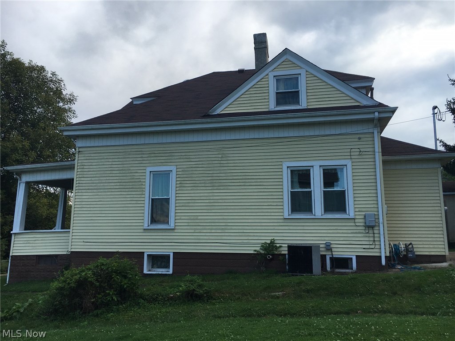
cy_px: 170
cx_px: 228
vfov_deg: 48.2
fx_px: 381
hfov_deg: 61.7
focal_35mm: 29
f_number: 2.2
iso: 25
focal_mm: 4.15
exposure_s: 1/746
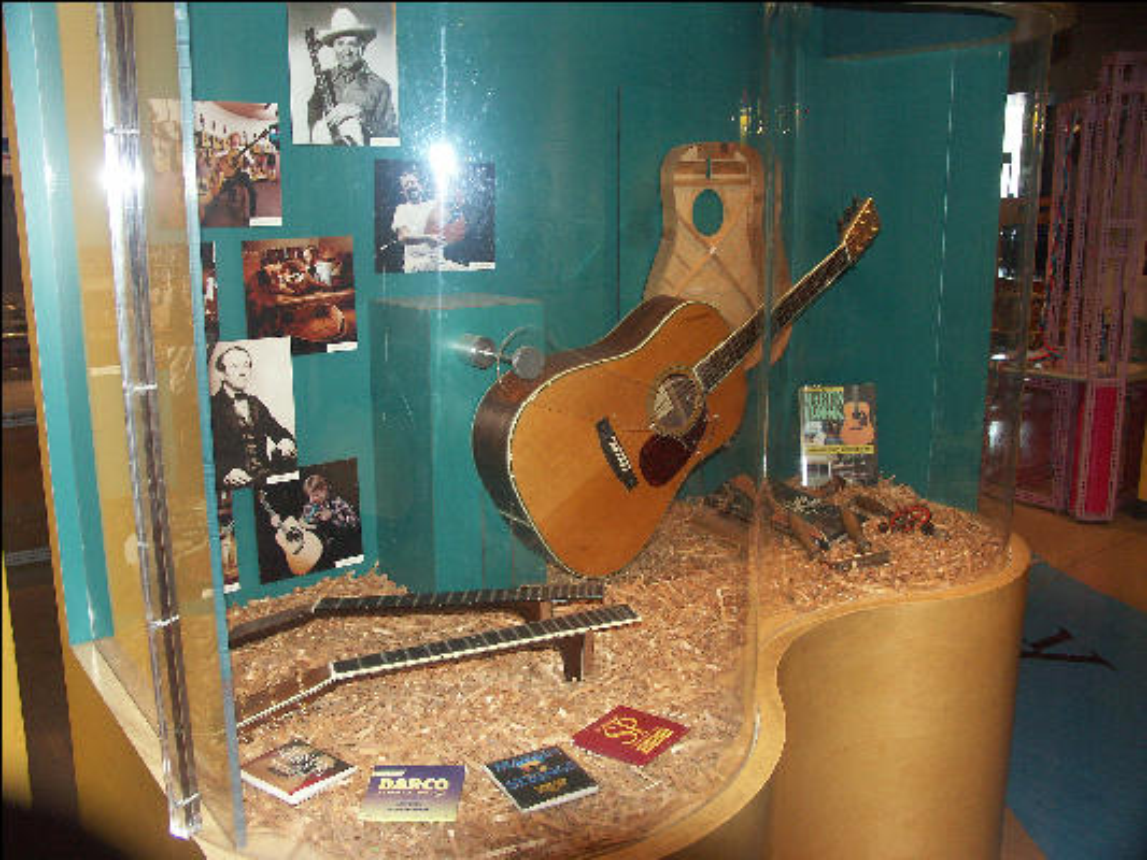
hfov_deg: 58.3
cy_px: 430
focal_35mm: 31
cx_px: 574
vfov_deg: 45.5
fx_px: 1027
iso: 200
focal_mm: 8.05
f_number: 2.8
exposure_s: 1/50
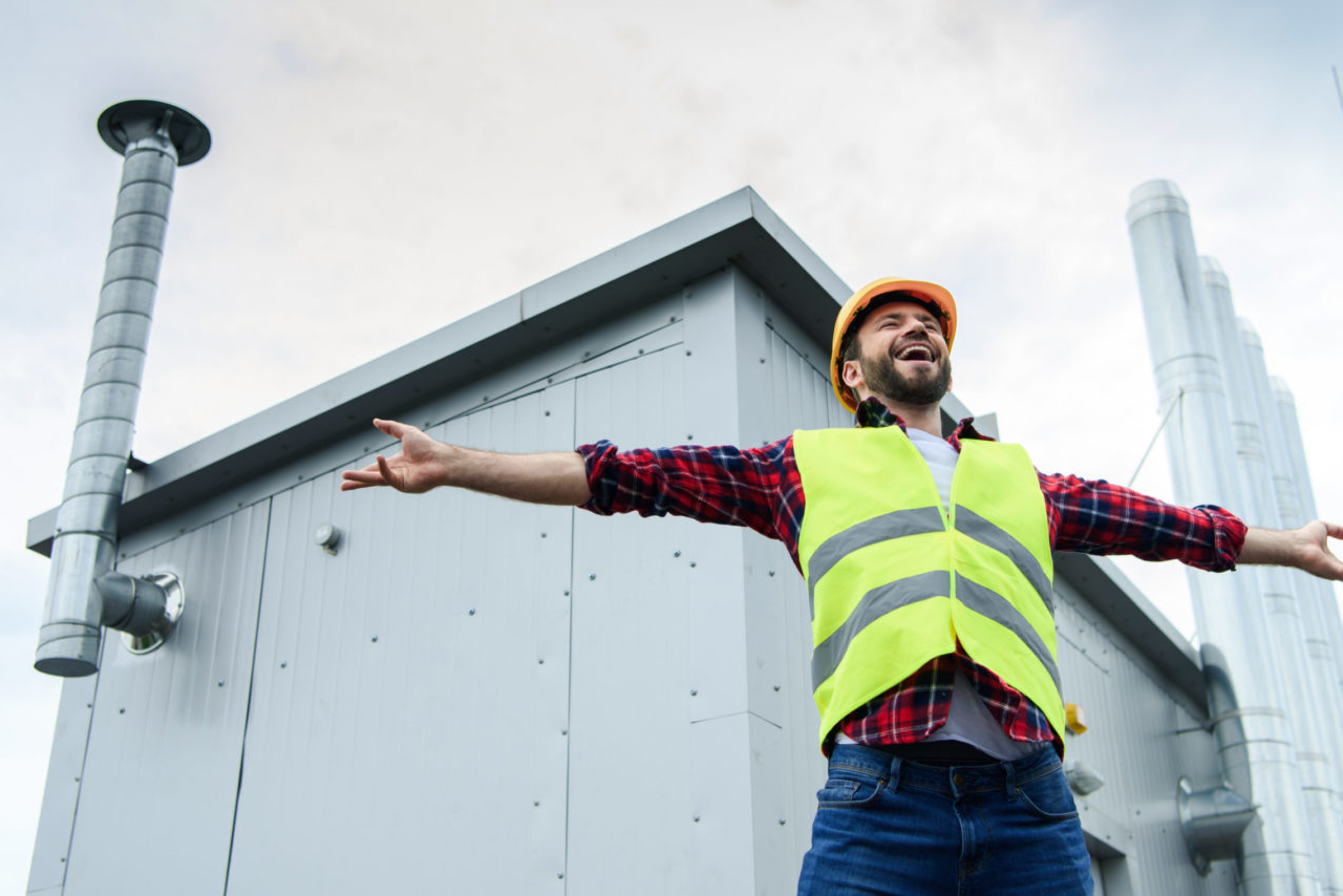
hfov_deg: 43.6
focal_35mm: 45
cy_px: 483
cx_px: 689
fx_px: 1679
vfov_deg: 29.9
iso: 125
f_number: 3.5
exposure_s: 1/800
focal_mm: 40
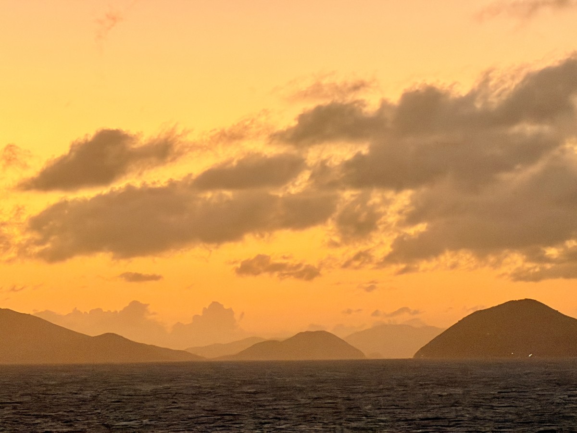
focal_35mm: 200
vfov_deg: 7.4
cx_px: 288
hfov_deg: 9.9
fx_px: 3334
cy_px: 216
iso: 1250
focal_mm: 16.89
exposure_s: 1/30
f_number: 2.8
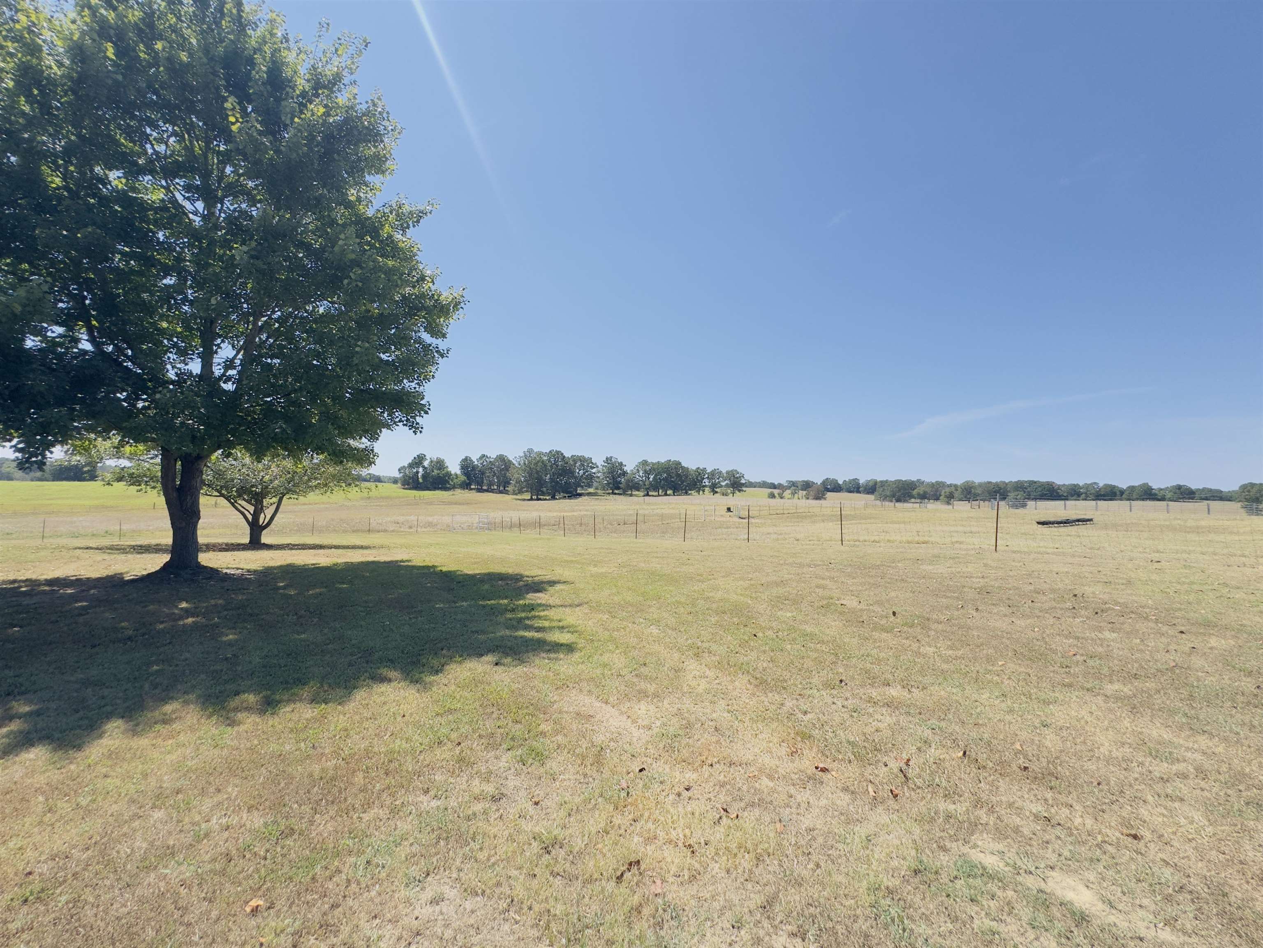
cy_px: 474
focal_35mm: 14
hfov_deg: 102.1
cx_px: 632
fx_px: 511
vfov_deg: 85.7
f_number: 2.2
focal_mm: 2.22
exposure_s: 1/1637
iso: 50
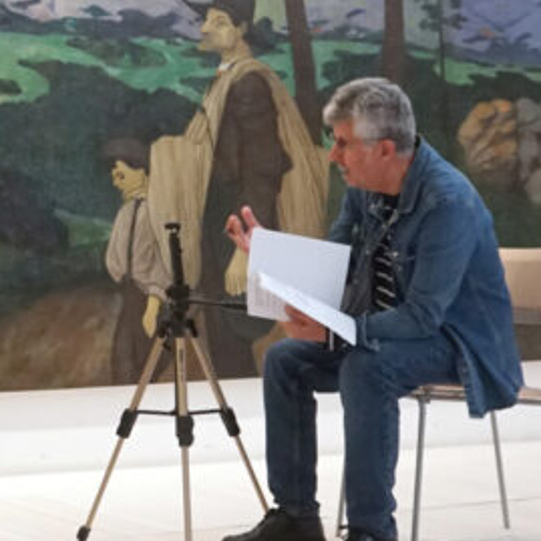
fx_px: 1804
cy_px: 257
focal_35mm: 102
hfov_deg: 16.8
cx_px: 28
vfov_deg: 17.1
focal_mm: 28
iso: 2500
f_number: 3.5
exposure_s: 1/160
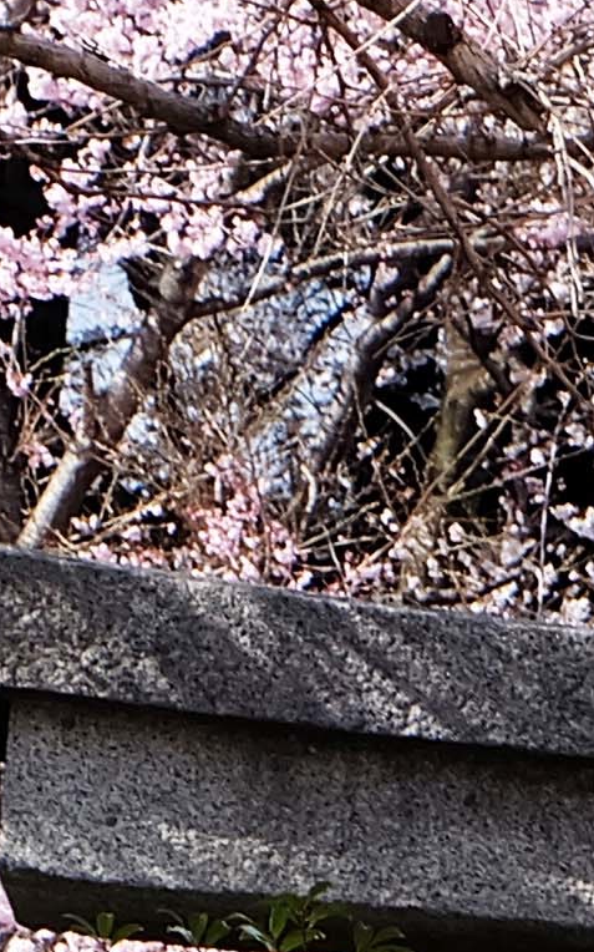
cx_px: 2679
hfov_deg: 2.6
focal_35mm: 490
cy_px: 402
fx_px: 12701
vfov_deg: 4.3
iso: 200
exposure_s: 1/400
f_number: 6.4
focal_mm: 50
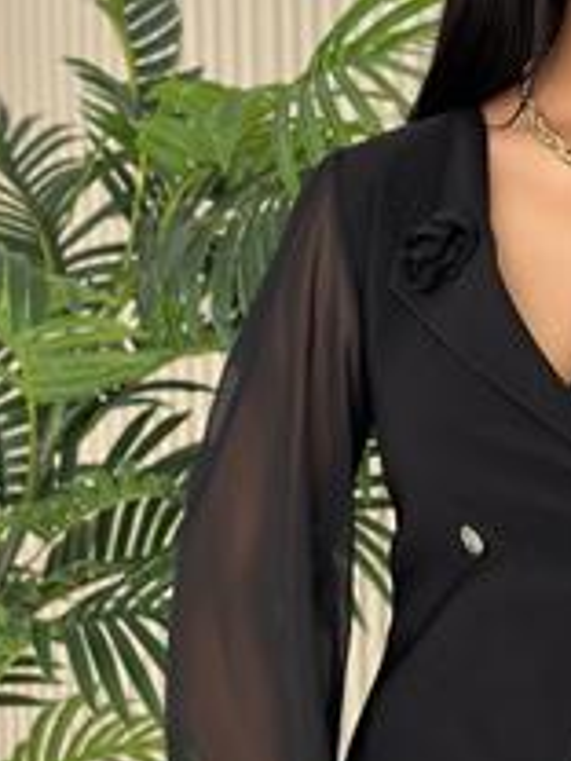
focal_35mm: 123
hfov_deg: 11.9
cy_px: 445
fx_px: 2705
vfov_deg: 16.0
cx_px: 622
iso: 80
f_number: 1.78
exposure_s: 1/224
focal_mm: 6.86
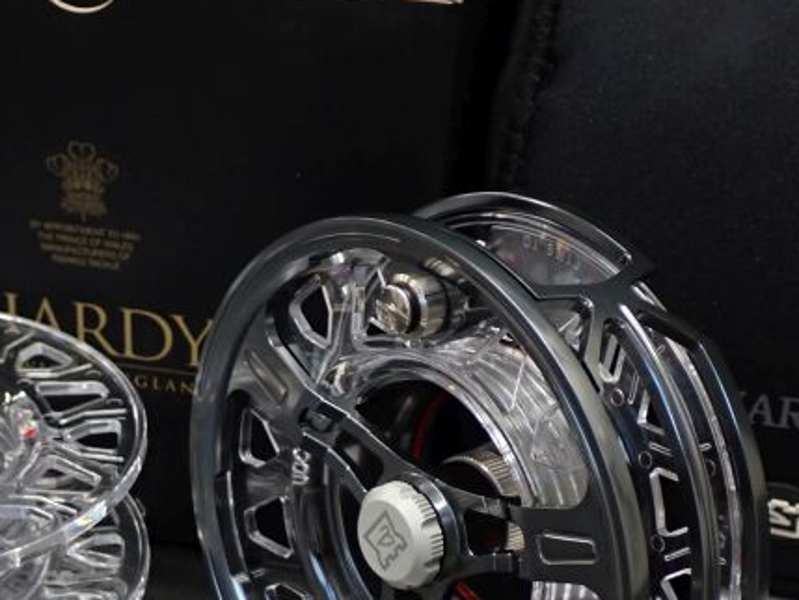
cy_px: 518
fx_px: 1893
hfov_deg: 23.7
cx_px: 279
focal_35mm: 82
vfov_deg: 17.8
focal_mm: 7.84
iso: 250
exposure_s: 1/40
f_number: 2.9
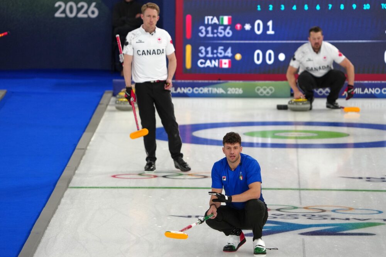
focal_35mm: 397
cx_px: 193
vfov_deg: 3.5
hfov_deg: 5.2
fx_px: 4255
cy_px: 128
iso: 1600
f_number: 6.3
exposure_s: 1/800
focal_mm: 397
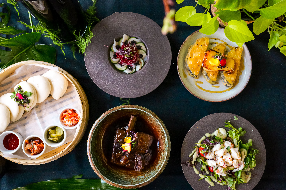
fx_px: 262
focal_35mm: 33
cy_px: 95
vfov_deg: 40.0
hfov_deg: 57.2
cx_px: 143
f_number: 9
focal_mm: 33
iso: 12800
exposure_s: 1/160
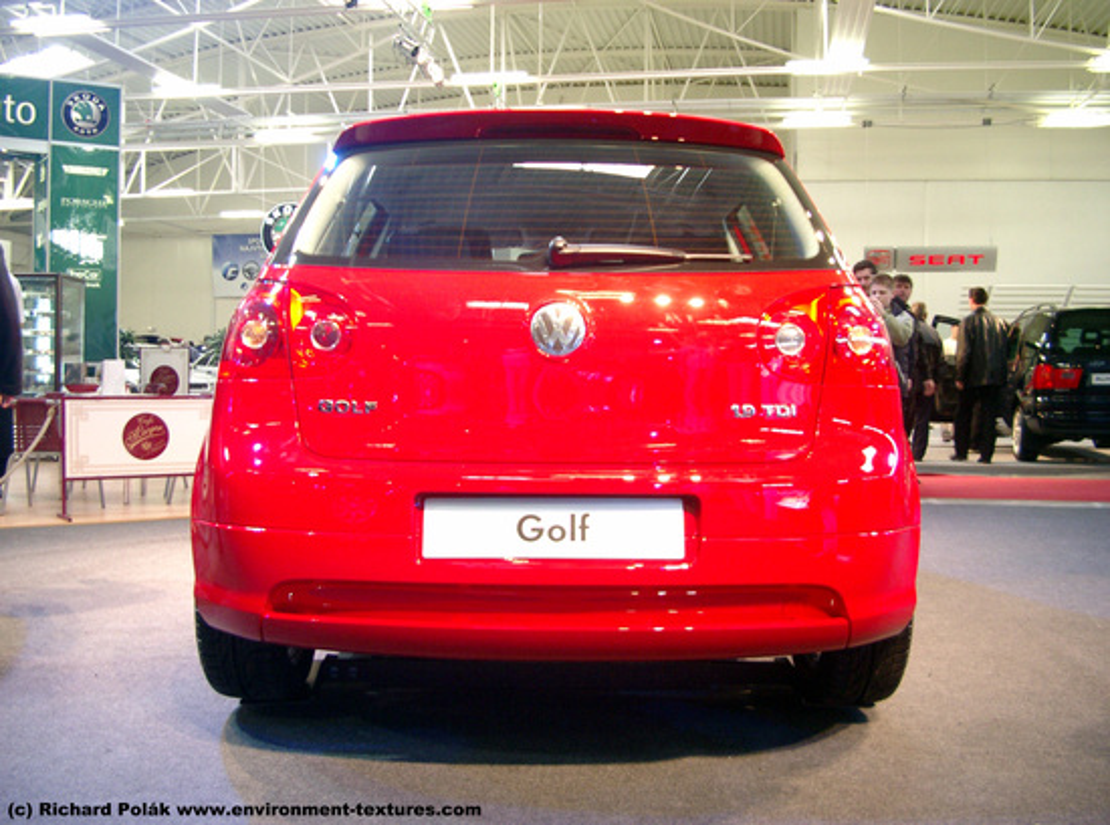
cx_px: 555
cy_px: 412
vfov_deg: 38.5
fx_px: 1183
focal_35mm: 37
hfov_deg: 50.3
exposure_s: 1/50
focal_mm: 7.6
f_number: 2.6
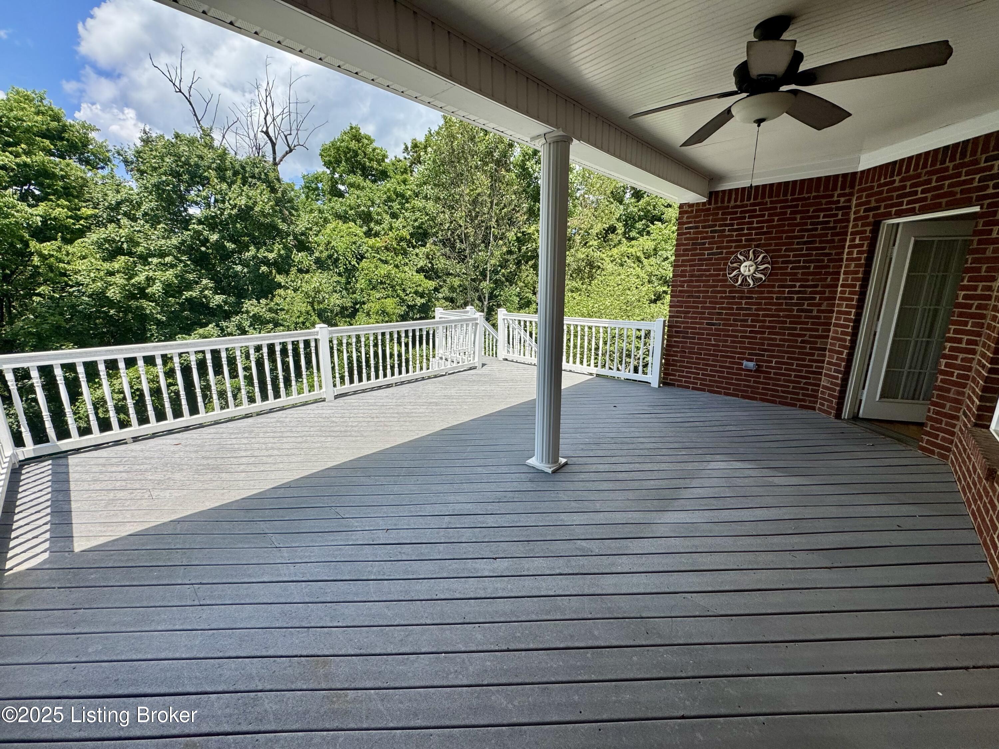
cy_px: 374
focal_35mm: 14
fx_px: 404
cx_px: 500
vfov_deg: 85.7
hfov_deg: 102.1
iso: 40
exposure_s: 1/1198
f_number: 2.2
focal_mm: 2.22
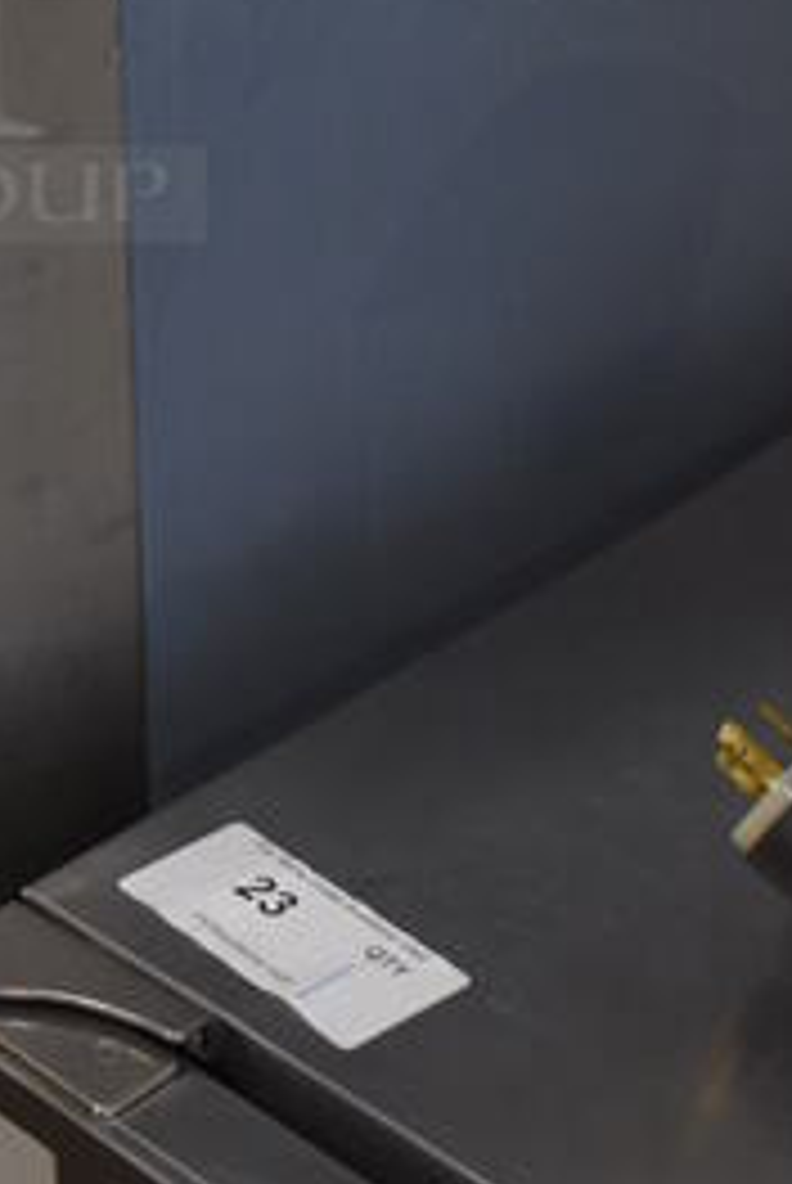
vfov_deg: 19.1
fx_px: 3423
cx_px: -292
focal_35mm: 104
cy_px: 7
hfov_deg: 12.7
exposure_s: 1/125
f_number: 3.8
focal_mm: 20
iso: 1000
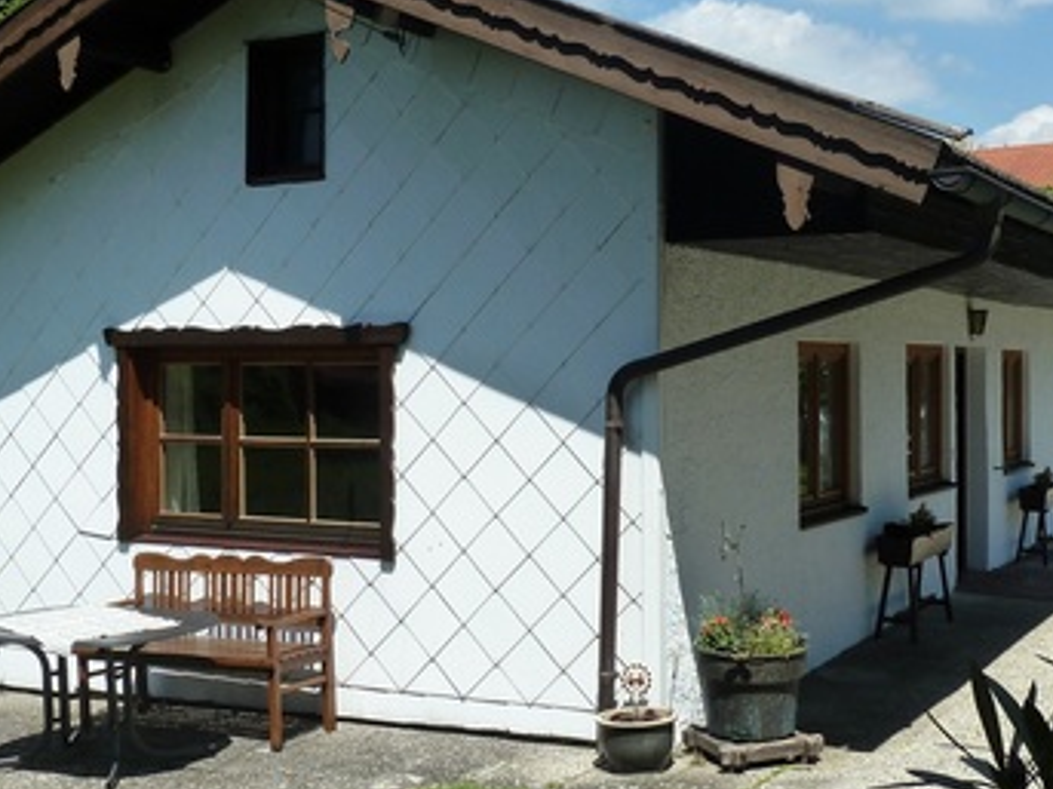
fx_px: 1490
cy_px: 396
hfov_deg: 38.9
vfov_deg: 29.7
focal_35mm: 49
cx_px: 586
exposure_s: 1/500
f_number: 5
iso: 125
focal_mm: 5
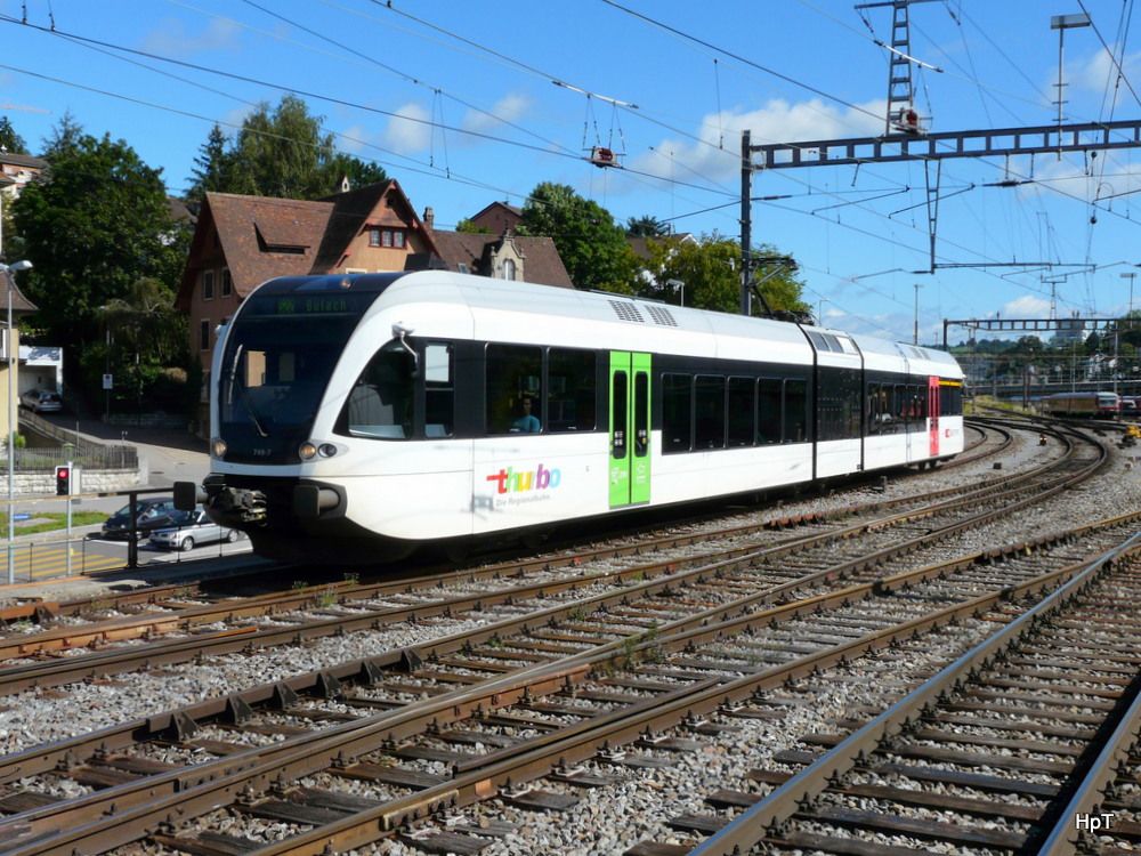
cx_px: 570
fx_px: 1450
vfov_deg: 32.9
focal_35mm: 44
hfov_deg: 42.9
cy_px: 428
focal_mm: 7.2
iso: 100
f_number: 5.6
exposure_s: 1/640
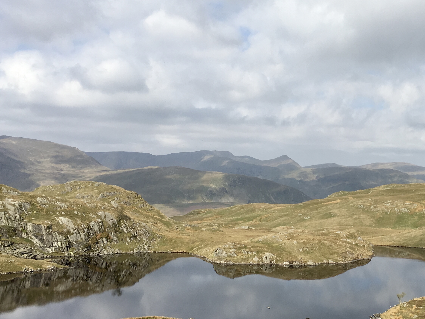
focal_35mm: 52
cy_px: 184
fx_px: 638
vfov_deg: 28.0
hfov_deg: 35.5
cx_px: 345
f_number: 2.2
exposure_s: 1/1789
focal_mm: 4.15
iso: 25
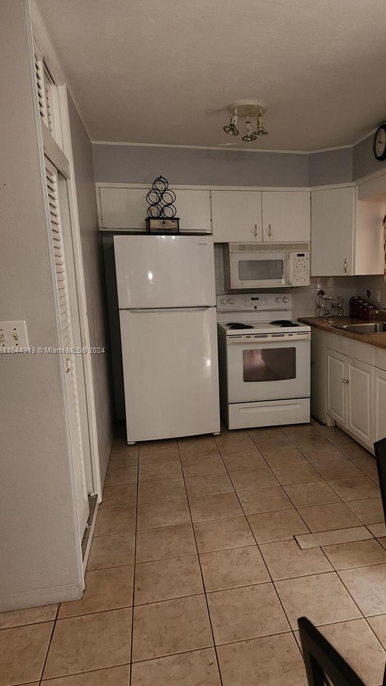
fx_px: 473
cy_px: 351
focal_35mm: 26
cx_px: 263
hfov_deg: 43.6
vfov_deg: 71.9
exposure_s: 1/30
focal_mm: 6.4
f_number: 1.8
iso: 100
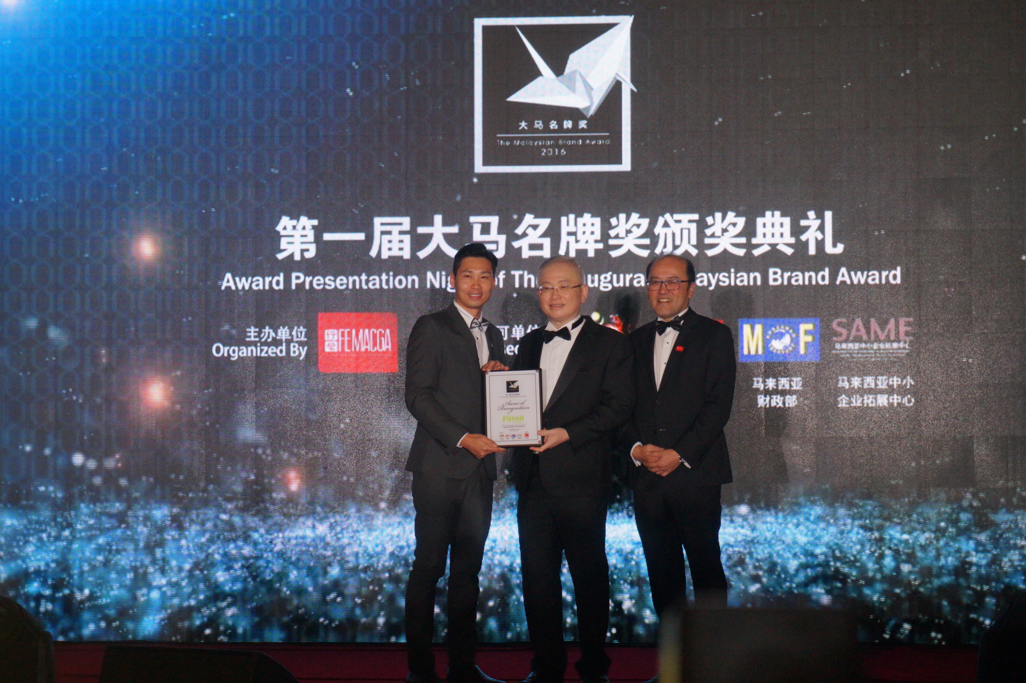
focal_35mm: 74
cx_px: 513
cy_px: 342
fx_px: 2093
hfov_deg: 27.5
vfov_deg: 18.5
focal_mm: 49
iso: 1600
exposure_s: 1/160
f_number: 5.6
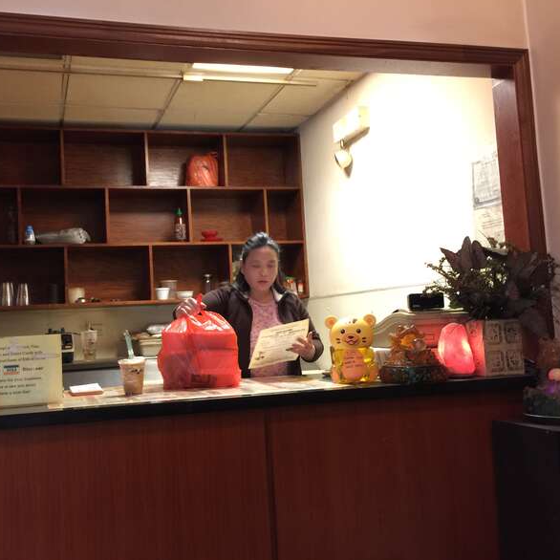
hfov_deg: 46.9
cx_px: 217
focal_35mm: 35
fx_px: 641
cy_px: 279
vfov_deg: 47.2
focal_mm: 4.15
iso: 64
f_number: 2.2
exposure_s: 1/4
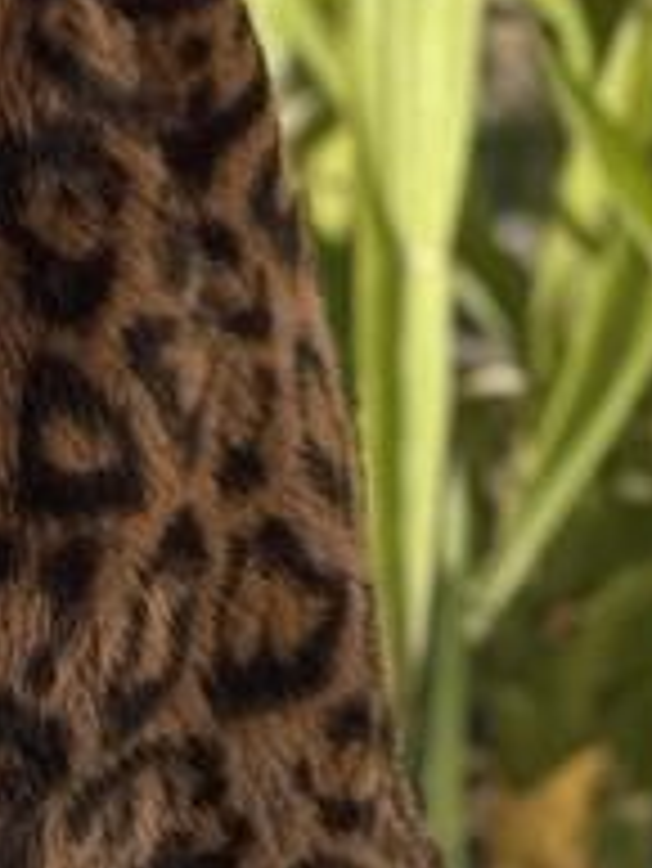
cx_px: -778
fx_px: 8303
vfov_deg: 5.8
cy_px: -1023
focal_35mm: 331
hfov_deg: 4.4
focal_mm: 6.76
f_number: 1.78
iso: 64
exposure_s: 1/535
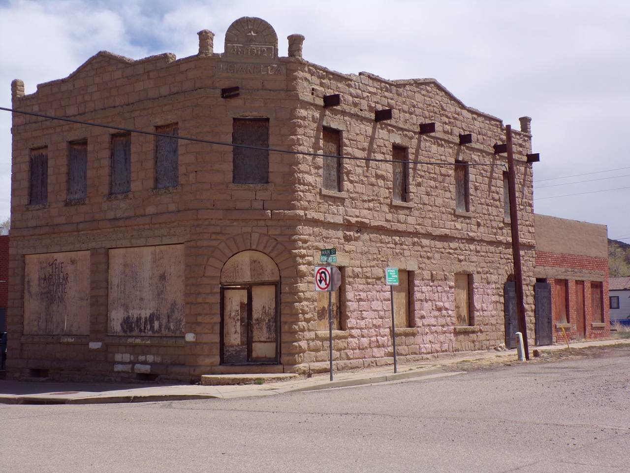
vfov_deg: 29.7
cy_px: 236
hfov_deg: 38.9
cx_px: 315
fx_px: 892
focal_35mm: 49
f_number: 5.3
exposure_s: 1/550
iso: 80
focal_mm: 8.7
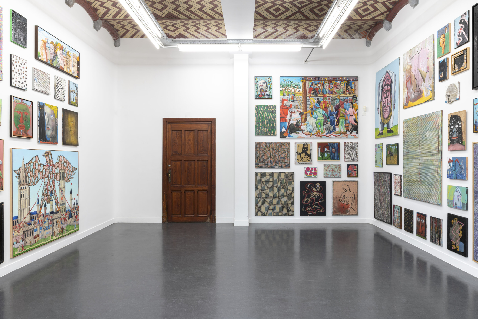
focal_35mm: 24
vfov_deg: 53.1
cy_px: 160
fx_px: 319
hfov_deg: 73.7
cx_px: 239
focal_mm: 24
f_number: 13
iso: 100
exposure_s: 1/1.67
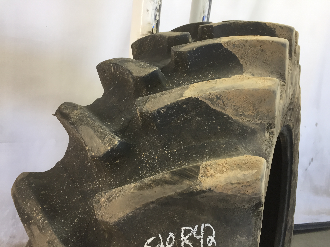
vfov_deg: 48.2
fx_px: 276
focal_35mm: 29
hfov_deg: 61.7
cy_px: 124
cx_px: 165
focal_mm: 4.15
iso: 32
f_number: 2.2
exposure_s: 1/40
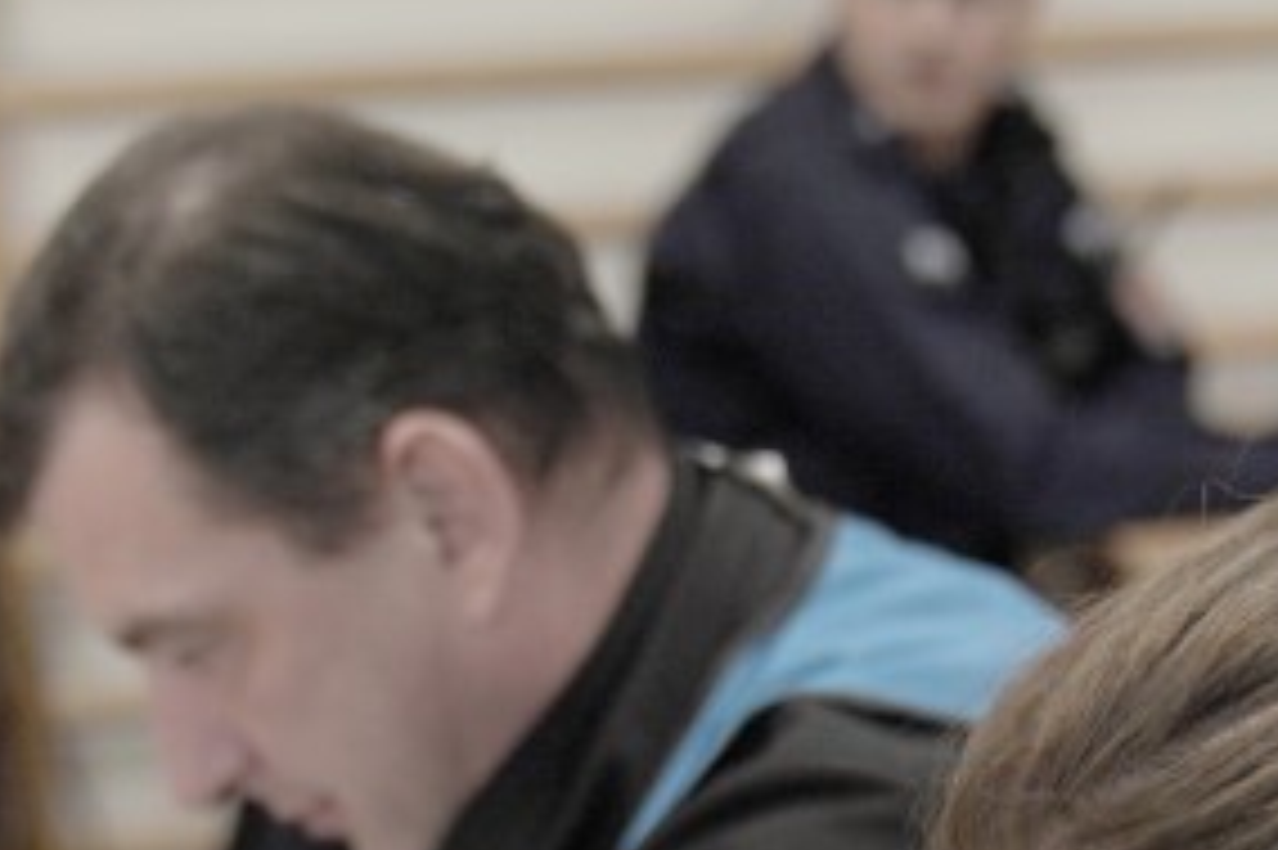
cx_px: 1112
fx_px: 5180
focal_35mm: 146
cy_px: 1498
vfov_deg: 9.0
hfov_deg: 14.0
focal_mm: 36
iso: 1000
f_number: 2.8
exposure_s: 1/160
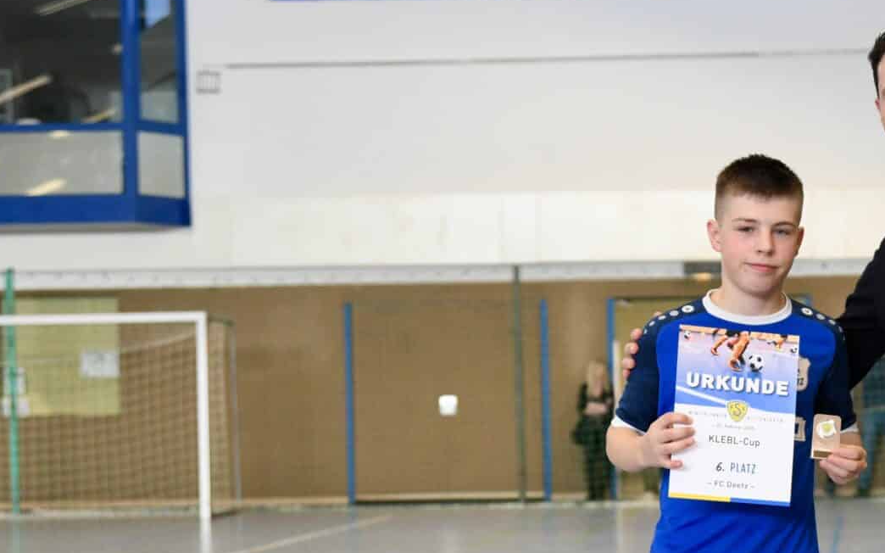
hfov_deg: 26.5
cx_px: 752
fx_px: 1833
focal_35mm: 76
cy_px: 512
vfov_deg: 16.9
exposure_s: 1/640
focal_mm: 38
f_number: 2.8
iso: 2500
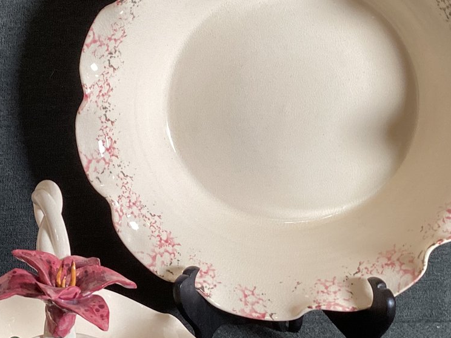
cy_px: 179
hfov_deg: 29.9
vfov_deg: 23.3
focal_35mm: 63
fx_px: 821
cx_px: 79
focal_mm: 3.3
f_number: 2.4
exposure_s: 1/60
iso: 80
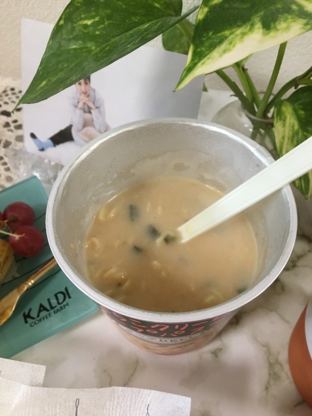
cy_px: 208
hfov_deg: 48.2
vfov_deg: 61.7
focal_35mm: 29
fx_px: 349
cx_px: 156
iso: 125
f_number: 2.2
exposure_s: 1/30
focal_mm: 4.15
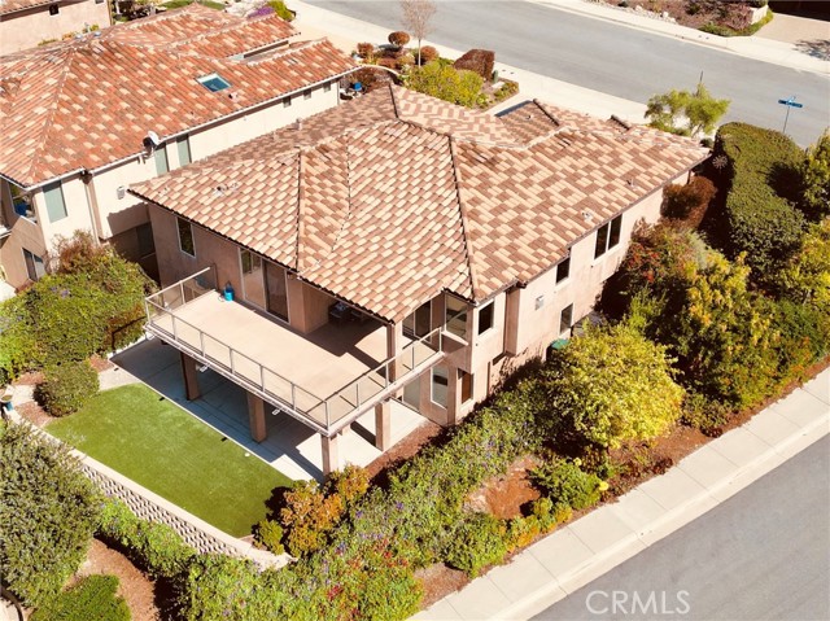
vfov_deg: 56.8
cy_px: 310
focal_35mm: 24
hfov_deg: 71.6
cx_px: 415
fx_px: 575
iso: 120
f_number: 1.7
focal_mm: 6.72
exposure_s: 1/2500
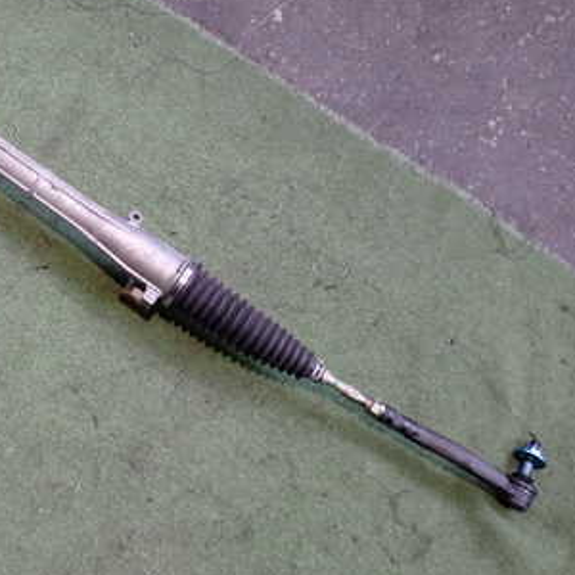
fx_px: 996
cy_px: 203
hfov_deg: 30.8
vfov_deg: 32.0
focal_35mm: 53
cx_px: 59
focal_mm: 5.4
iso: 200
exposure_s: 1/30
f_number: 2.3
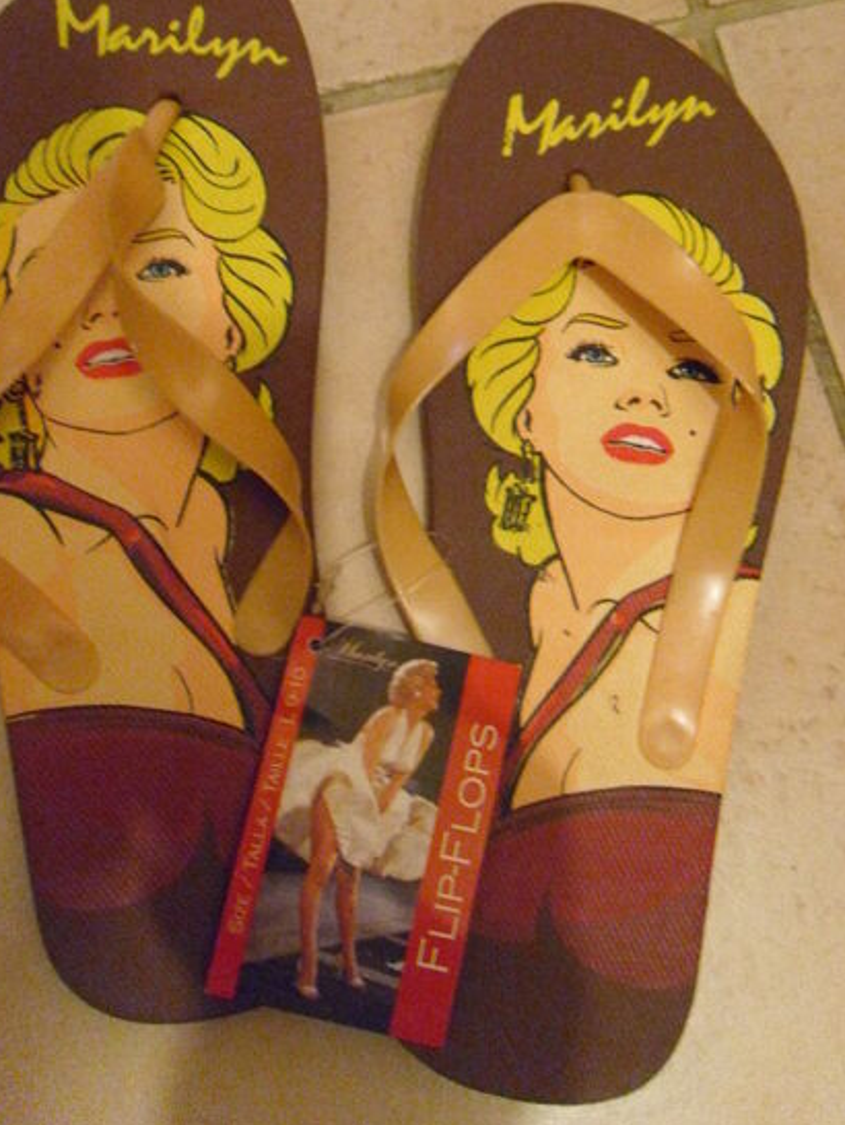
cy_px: 478
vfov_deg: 45.6
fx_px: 1333
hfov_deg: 35.2
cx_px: 418
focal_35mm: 41
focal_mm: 6.3
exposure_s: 1/8
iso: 800
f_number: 3.5
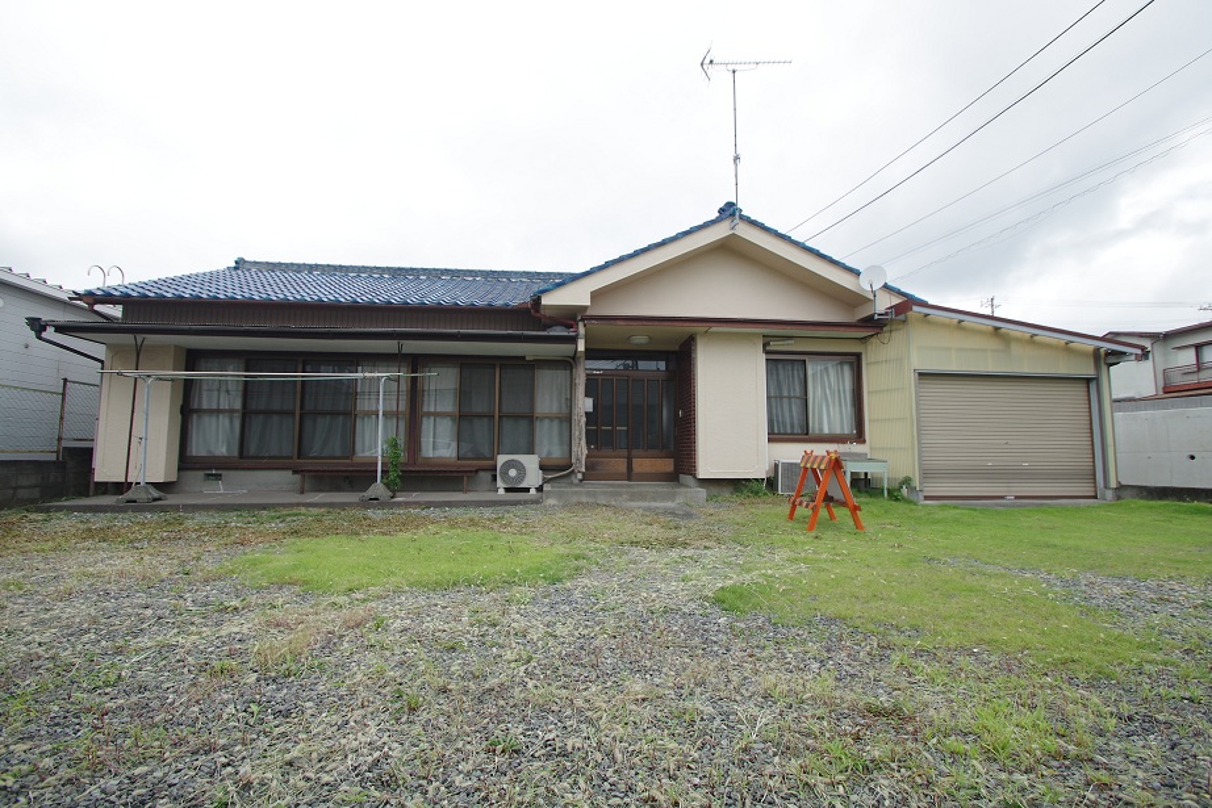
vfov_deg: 77.3
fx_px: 505
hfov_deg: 100.4
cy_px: 404
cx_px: 606
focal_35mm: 15
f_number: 7.1
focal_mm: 10
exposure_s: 1/400
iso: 200
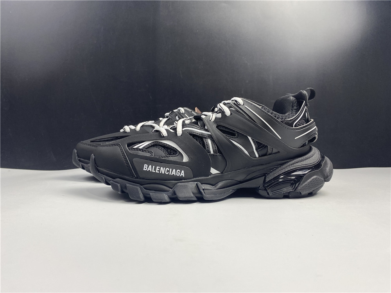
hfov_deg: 67.3
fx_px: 294
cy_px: 146
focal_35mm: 26
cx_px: 196
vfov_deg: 53.1
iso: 80
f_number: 1.8
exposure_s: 1/100
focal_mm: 4.25
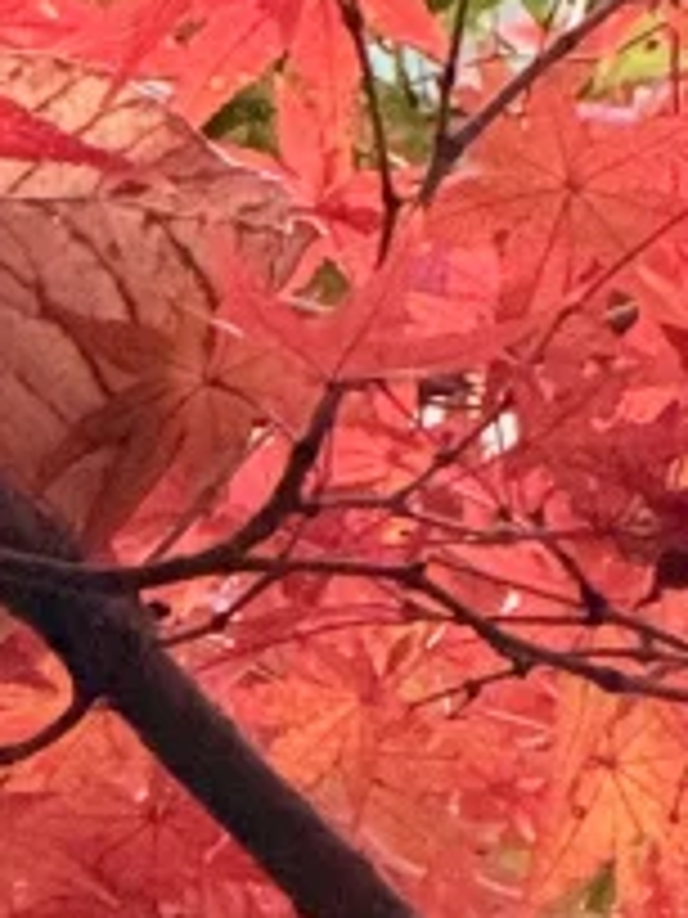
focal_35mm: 848
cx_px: -490
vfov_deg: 2.3
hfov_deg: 1.8
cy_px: 2110
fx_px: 22472
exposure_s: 1/43
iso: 800
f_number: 2.8
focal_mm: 15.66
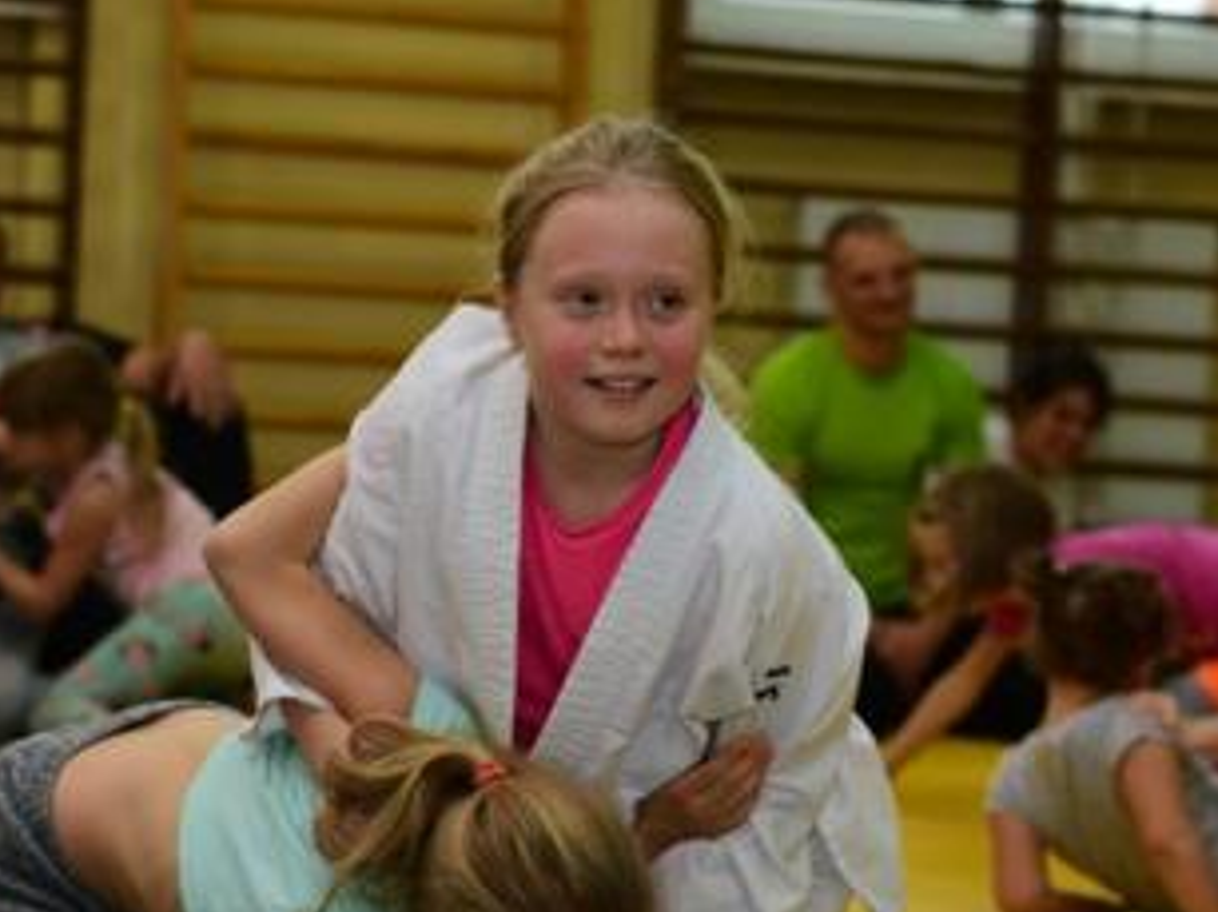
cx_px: 565
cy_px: 597
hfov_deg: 16.7
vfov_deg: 12.5
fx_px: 4149
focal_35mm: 118
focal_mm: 50
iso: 320
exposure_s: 1/200
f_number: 2.5
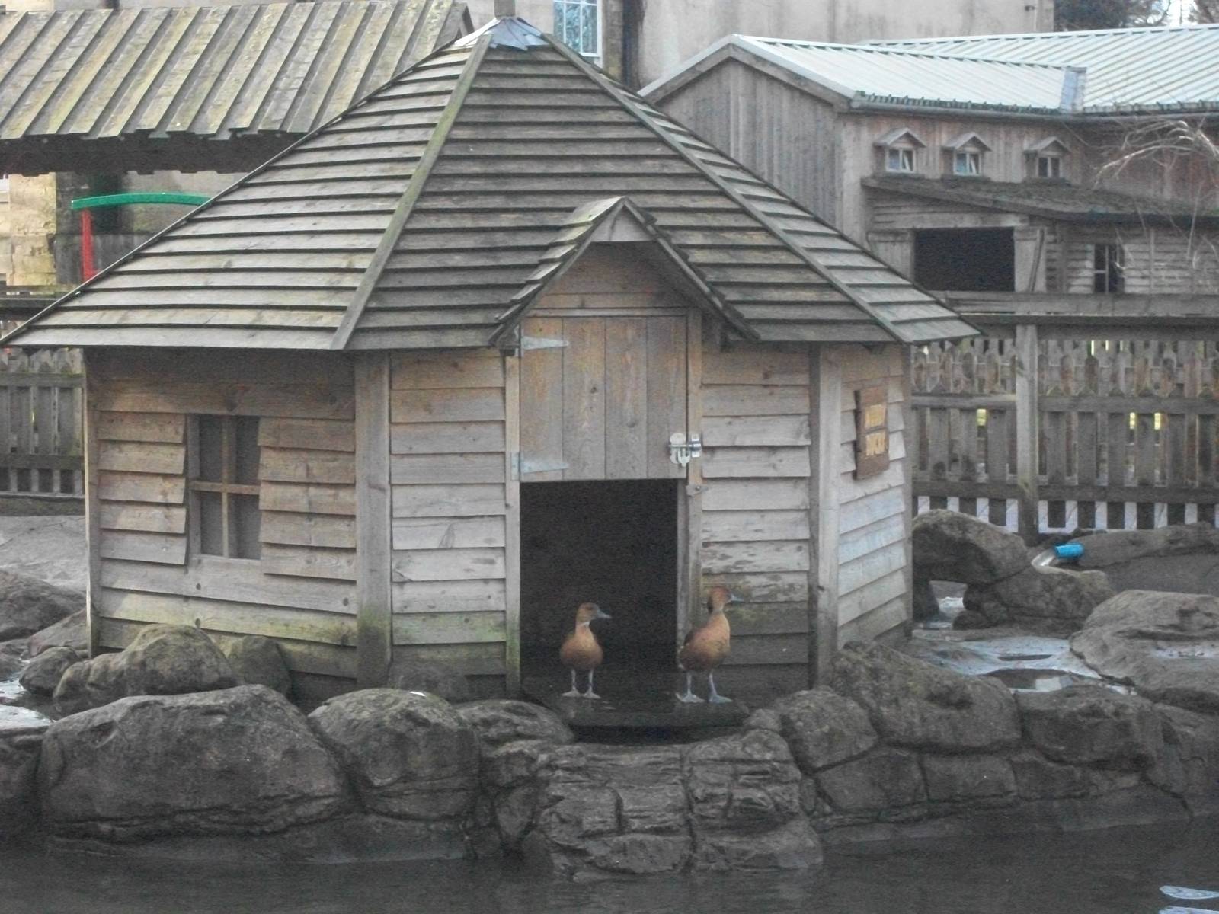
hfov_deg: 20.4
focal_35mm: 96
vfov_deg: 15.4
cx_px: 610
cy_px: 457
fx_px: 3381
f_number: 5.2
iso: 800
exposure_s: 1/400
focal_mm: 17.1
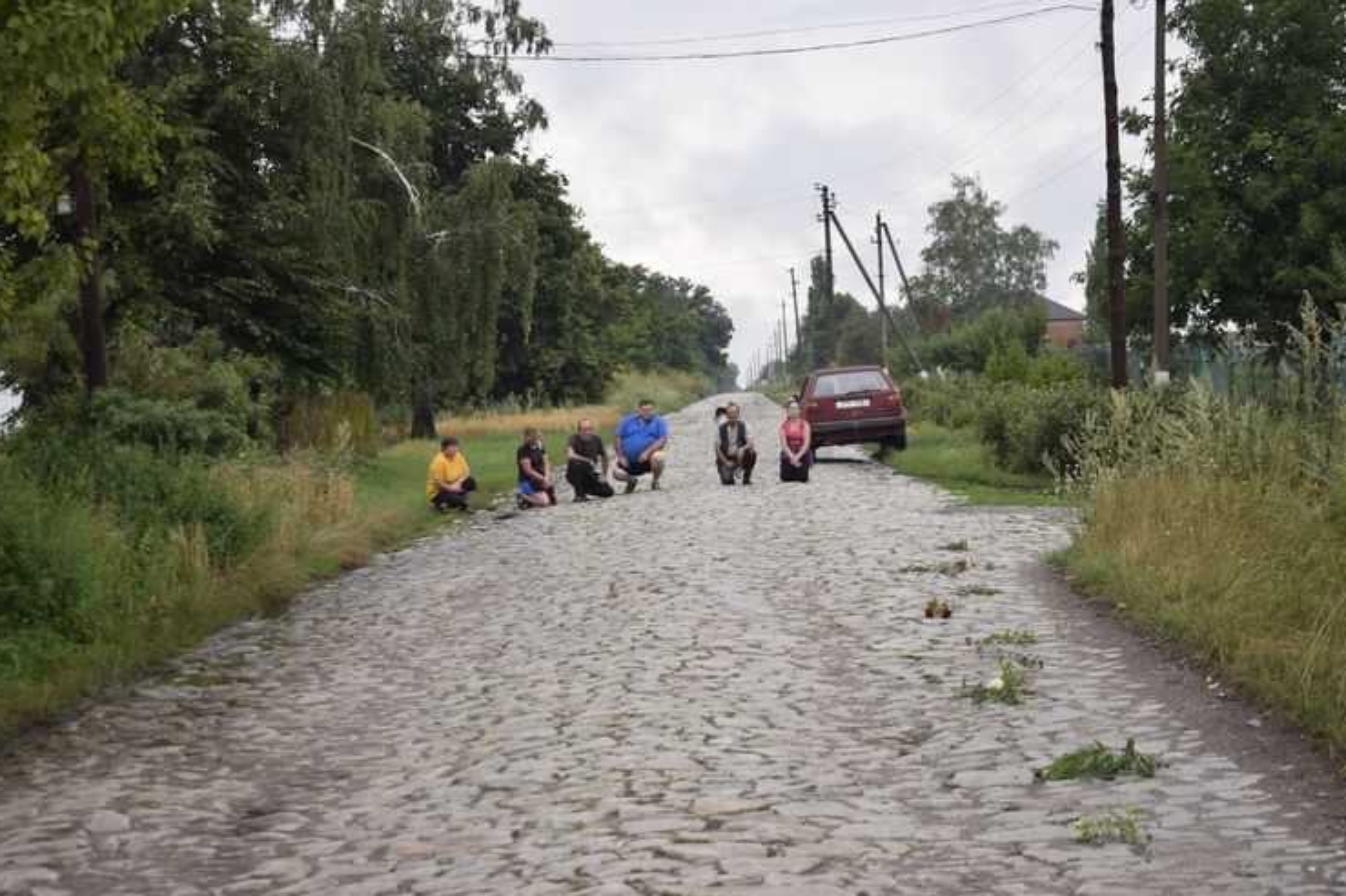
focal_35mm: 64
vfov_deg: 21.2
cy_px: 454
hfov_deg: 31.4
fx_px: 2392
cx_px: 672
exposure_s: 1/320
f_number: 5
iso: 200
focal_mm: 42
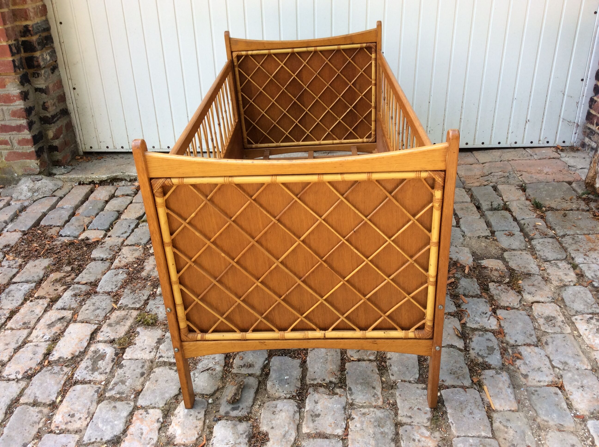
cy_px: 224
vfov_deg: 44.1
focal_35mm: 32
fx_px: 553
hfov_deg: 56.9
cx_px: 300
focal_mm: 3.3
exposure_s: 1/151
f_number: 2.4
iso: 32
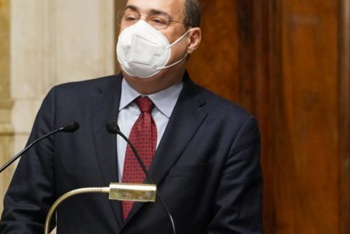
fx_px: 3784
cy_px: 120
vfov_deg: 3.5
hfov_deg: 5.3
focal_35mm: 389
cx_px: 107
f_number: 4
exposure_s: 1/160
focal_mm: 182
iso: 8000
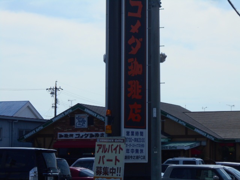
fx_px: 783
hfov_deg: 17.4
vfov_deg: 13.1
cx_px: 120
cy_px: 90
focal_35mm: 113
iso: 80
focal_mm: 20.1
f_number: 6
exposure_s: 1/640
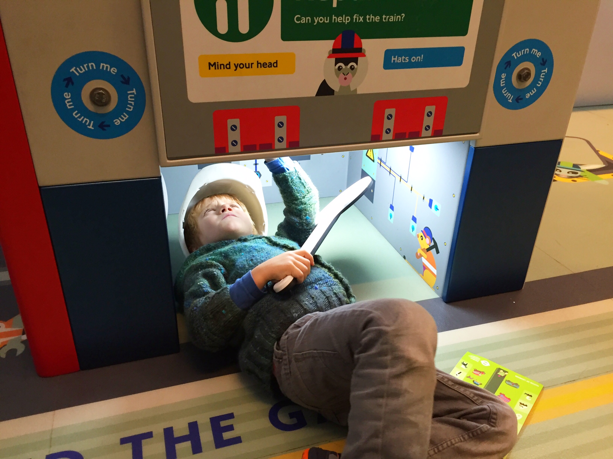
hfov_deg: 61.7
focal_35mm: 29
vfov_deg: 48.2
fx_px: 514
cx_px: 306
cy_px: 230
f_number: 2.2
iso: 160
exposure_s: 1/33
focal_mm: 4.15
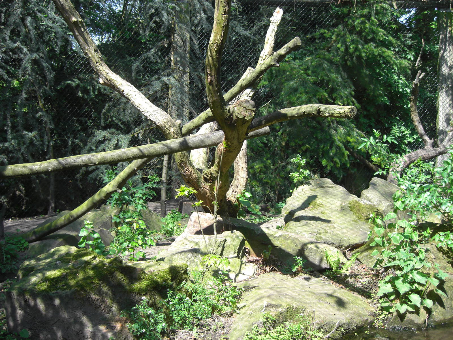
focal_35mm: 38
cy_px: 170
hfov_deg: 49.0
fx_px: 497
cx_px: 226
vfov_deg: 37.7
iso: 80
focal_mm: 7.9
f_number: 2.8
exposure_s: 1/250
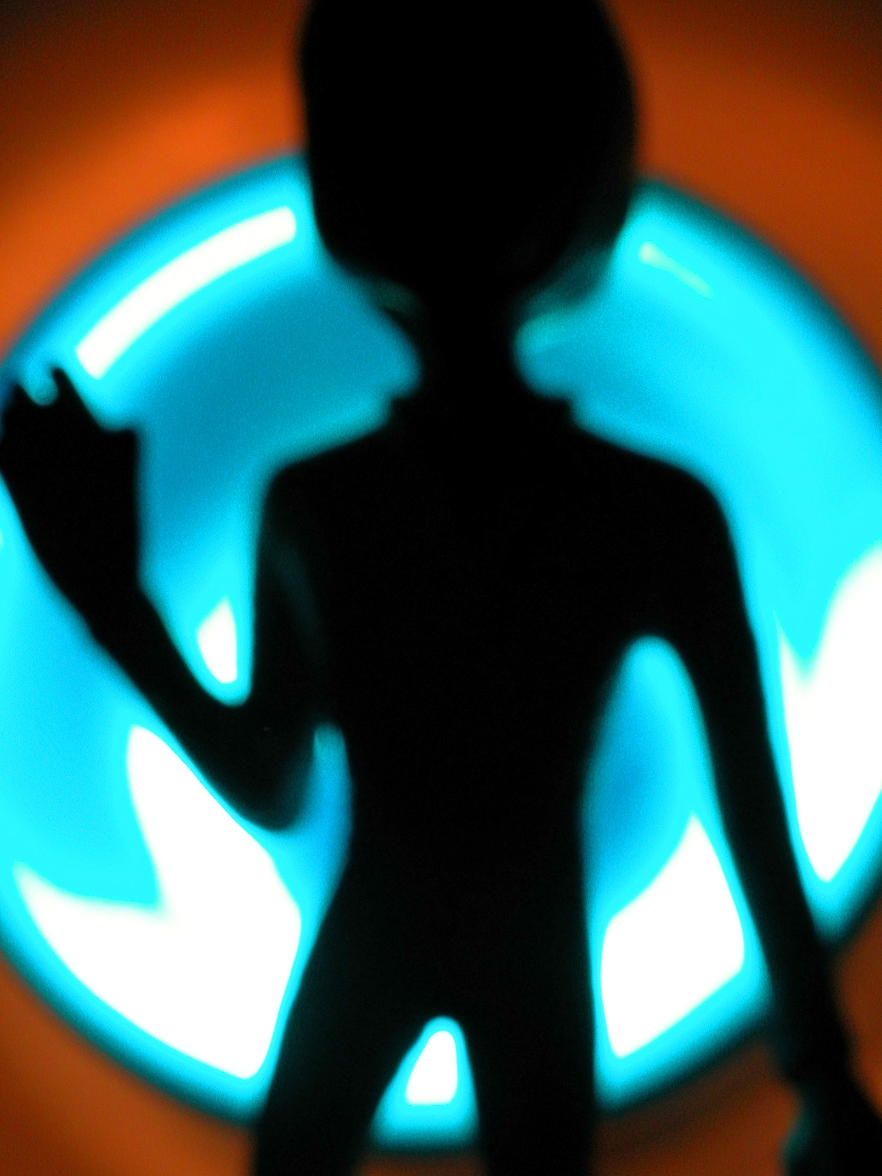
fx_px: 2888
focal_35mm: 85
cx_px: 441
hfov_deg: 17.4
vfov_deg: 23.0
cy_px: 588
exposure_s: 1/446
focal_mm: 21.4
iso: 200
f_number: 7.6
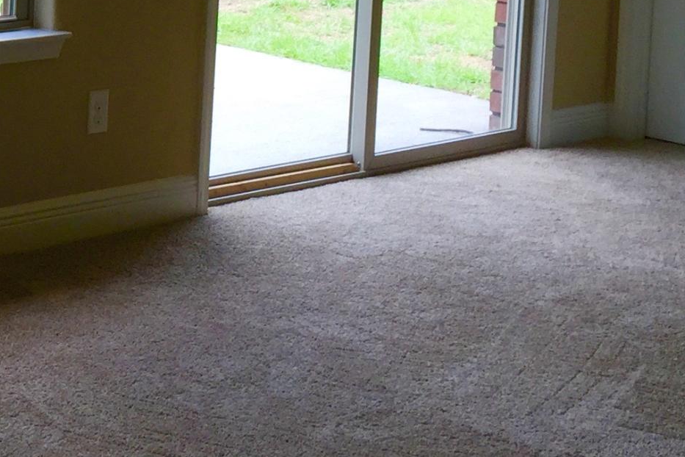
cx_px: -158
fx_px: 1846
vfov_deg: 13.5
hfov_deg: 19.7
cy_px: -184
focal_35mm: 97
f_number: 2.2
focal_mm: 4.15
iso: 32
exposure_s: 1/265
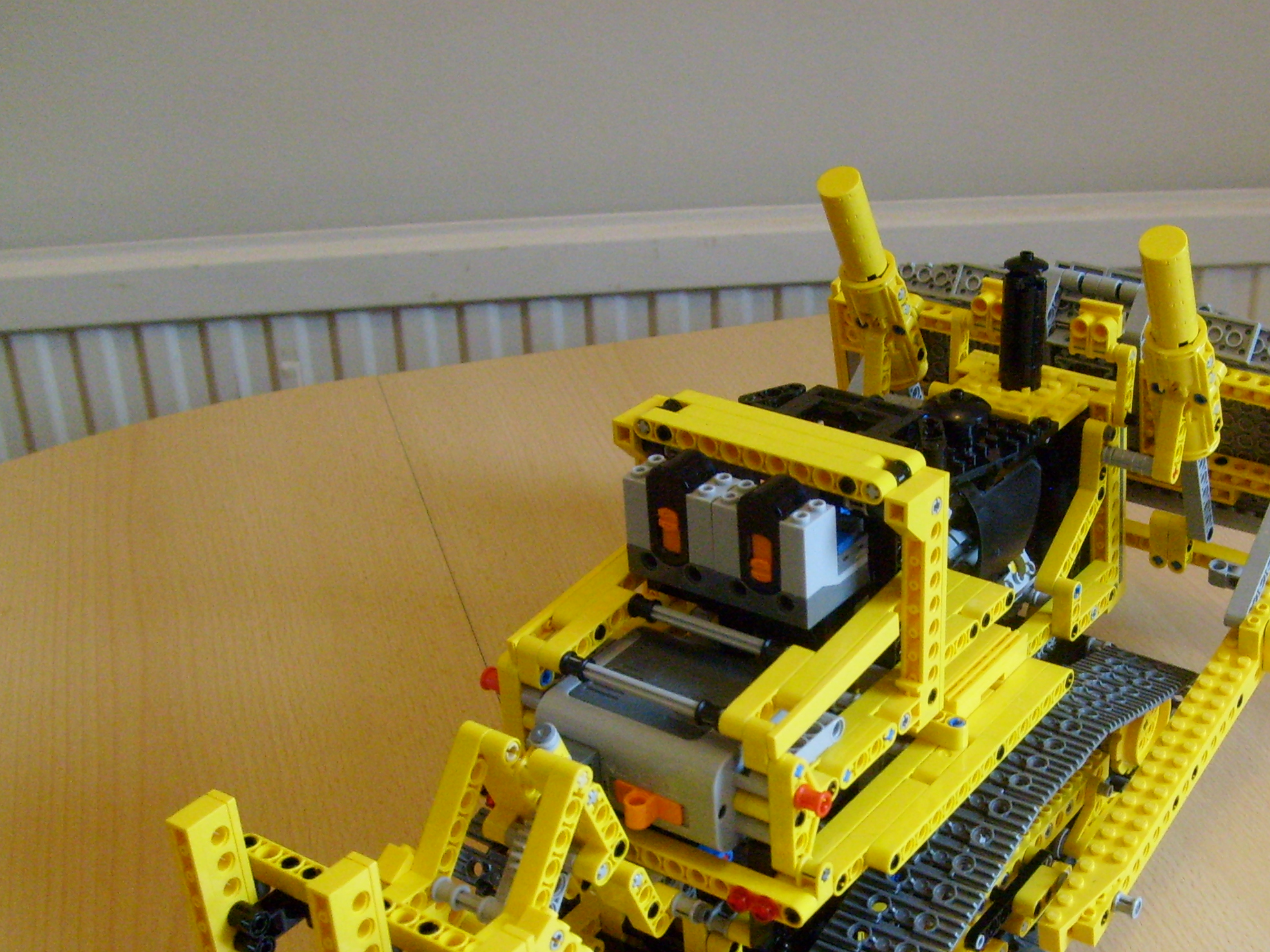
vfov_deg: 28.8
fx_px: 1834
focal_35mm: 50
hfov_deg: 37.8
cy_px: 665
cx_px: 831
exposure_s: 1/30
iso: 200
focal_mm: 5.8
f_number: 2.8
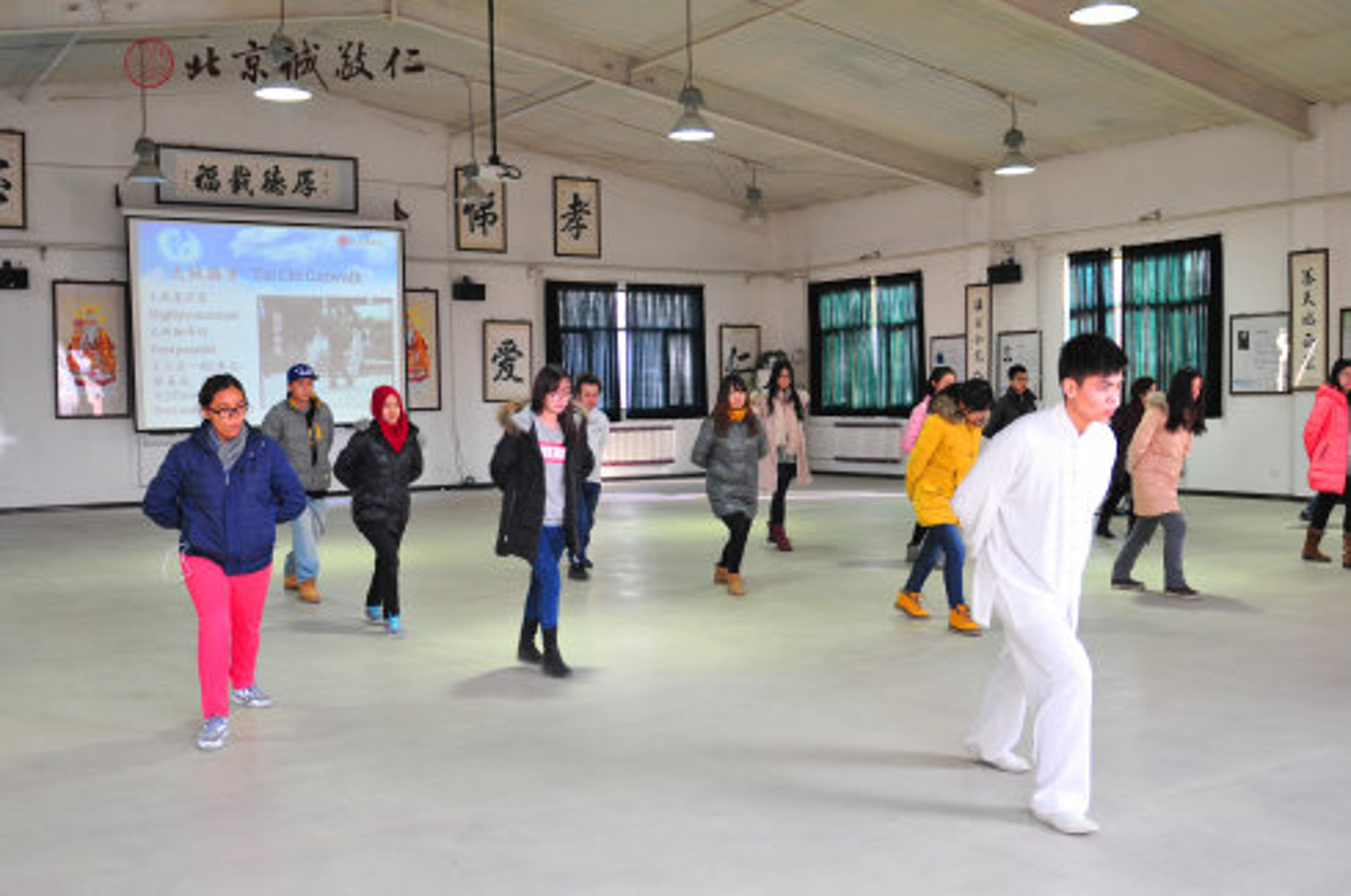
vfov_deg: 36.8
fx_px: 1349
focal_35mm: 36
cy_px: 448
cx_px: 676
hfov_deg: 53.2
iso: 250
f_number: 3.2
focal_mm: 24
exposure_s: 1/40
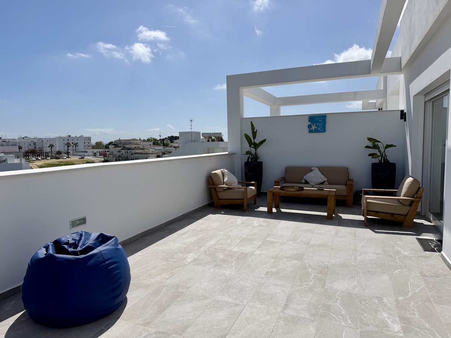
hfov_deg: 71.6
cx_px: 226
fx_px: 313
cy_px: 169
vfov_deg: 56.8
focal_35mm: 24
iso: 80
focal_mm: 6.76
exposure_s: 1/14286
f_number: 1.78
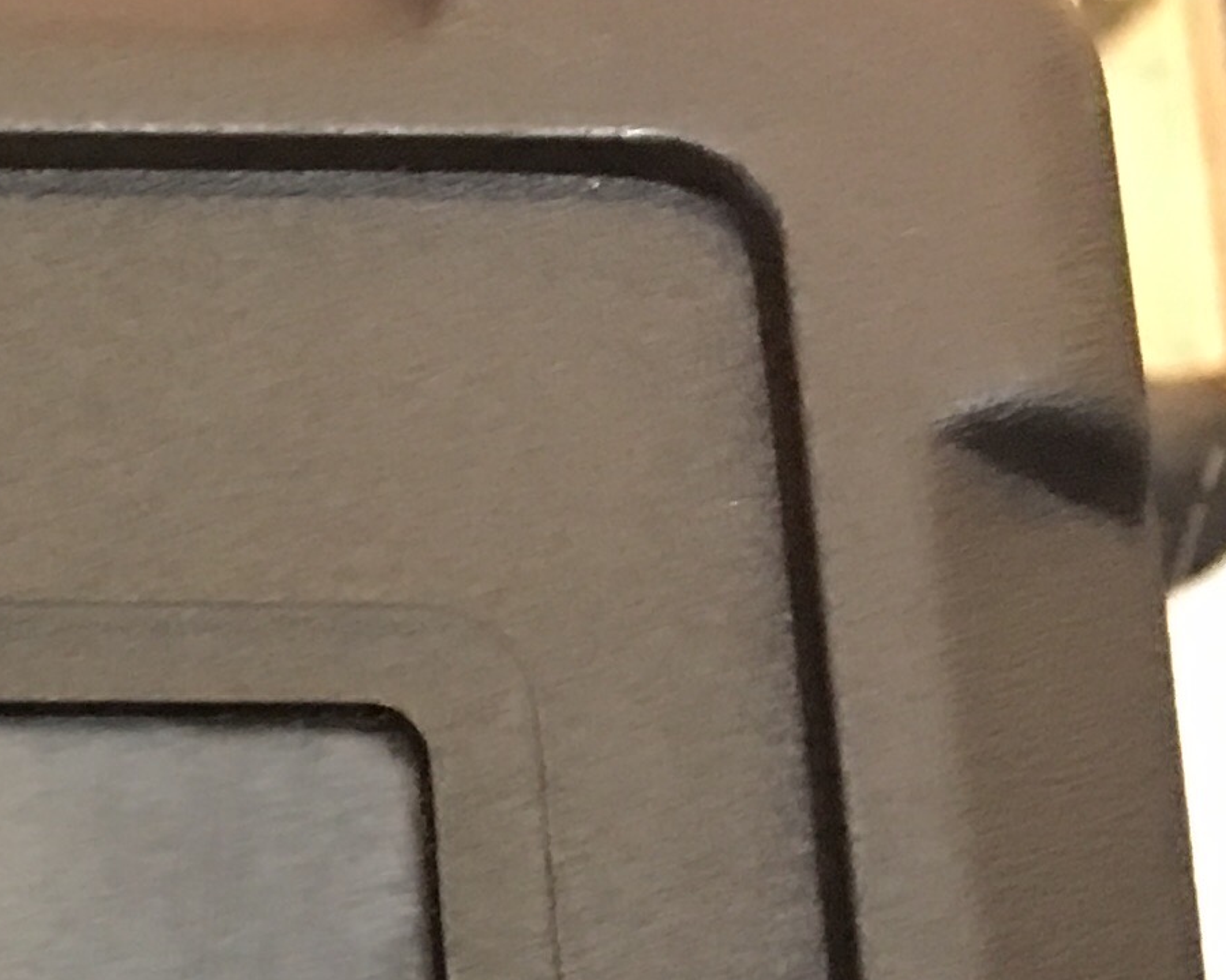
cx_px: -1193
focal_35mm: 127
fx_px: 4608
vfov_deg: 11.3
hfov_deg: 13.2
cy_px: 1802
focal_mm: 4.15
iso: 80
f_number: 2.2
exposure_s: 1/10
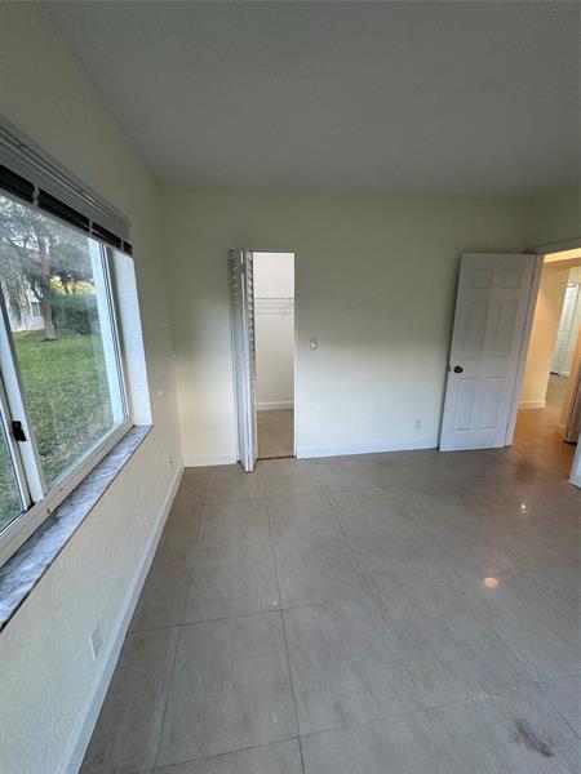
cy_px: 387
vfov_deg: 102.1
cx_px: 290
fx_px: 313
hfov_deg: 85.7
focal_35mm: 14
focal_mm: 2.22
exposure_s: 1/120
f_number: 2.2
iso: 125
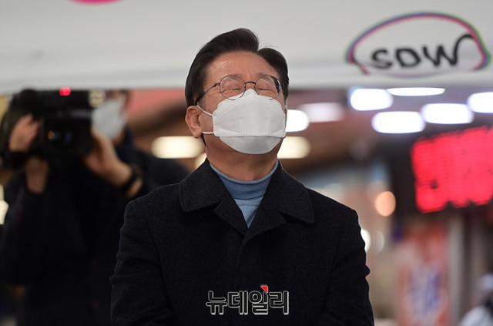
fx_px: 2731
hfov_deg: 10.3
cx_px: 246
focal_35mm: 200
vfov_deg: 6.8
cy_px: 163
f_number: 2.8
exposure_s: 1/250
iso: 800
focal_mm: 200
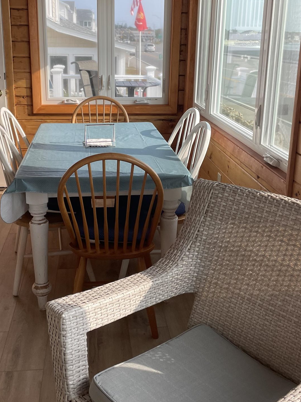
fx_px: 487
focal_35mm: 42
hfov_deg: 34.4
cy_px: 165
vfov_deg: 44.6
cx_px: 142
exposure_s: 1/670
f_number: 1.6
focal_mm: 4.2
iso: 32
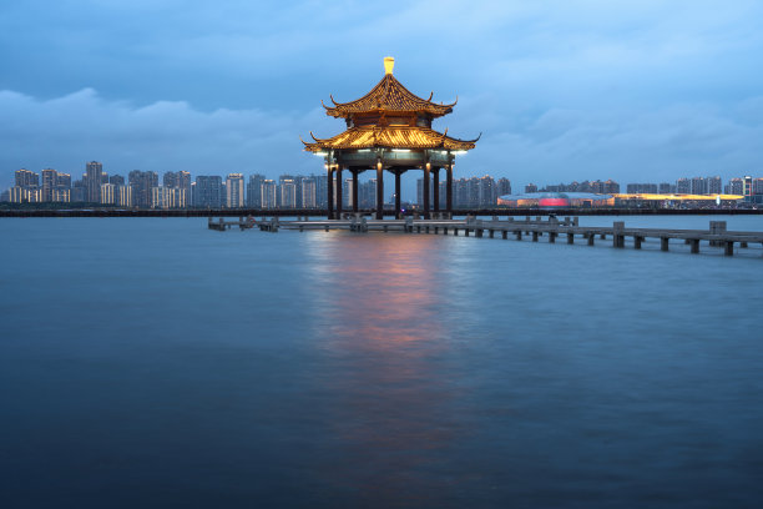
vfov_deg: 28.1
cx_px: 382
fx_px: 1017
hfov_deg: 41.1
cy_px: 254
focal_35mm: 48
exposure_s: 2.5
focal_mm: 48
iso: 50
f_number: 11
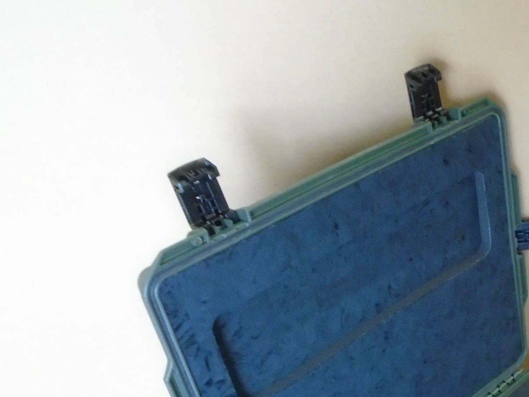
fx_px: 856
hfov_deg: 31.4
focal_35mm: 56
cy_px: 406
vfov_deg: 24.8
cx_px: 545
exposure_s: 1/20
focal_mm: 4.6
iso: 400
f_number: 3.2
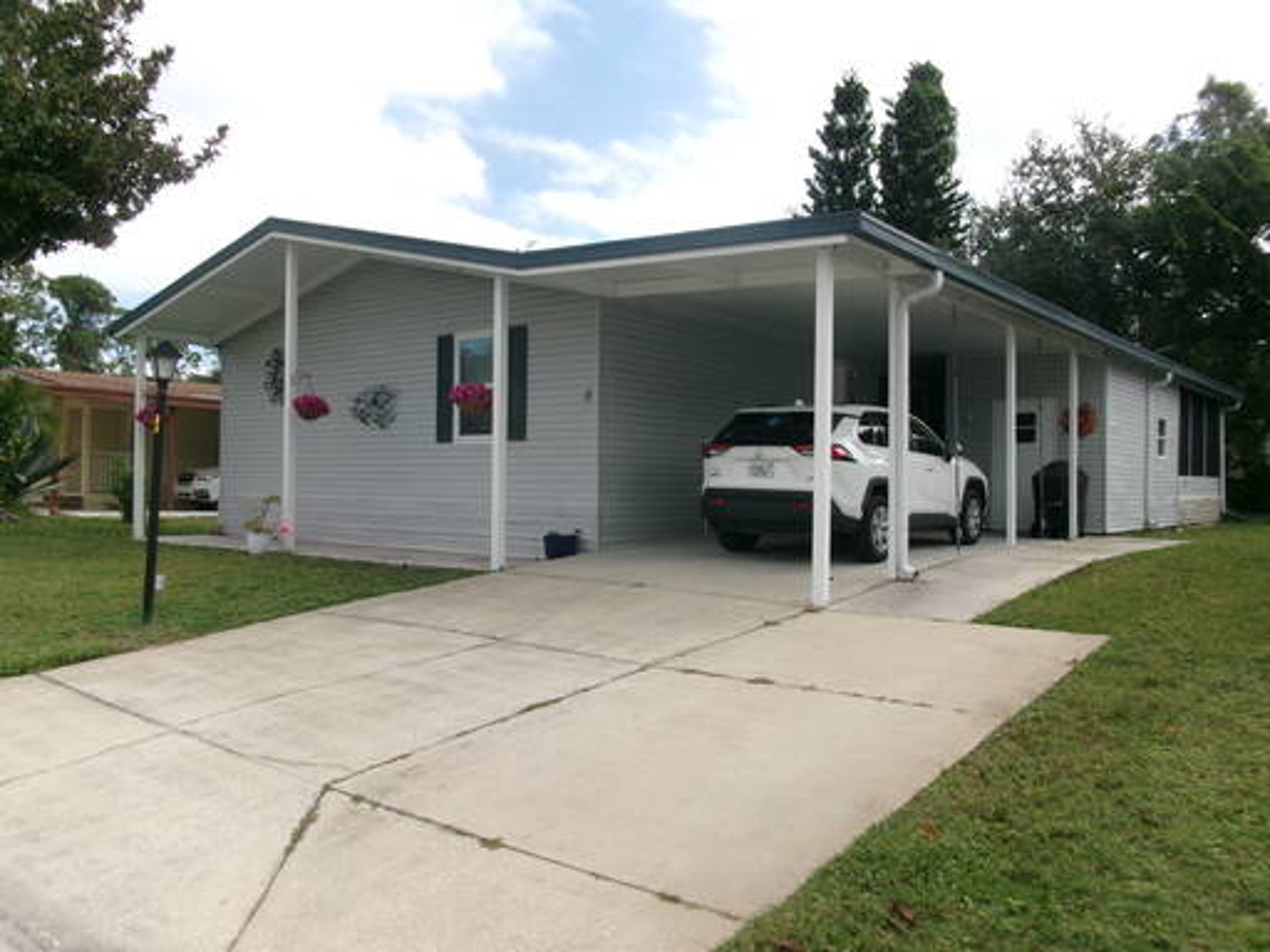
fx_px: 1027
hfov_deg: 63.4
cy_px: 476
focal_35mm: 28
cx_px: 635
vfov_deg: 49.7
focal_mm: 5.1
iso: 100
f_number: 10.8
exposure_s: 1/90
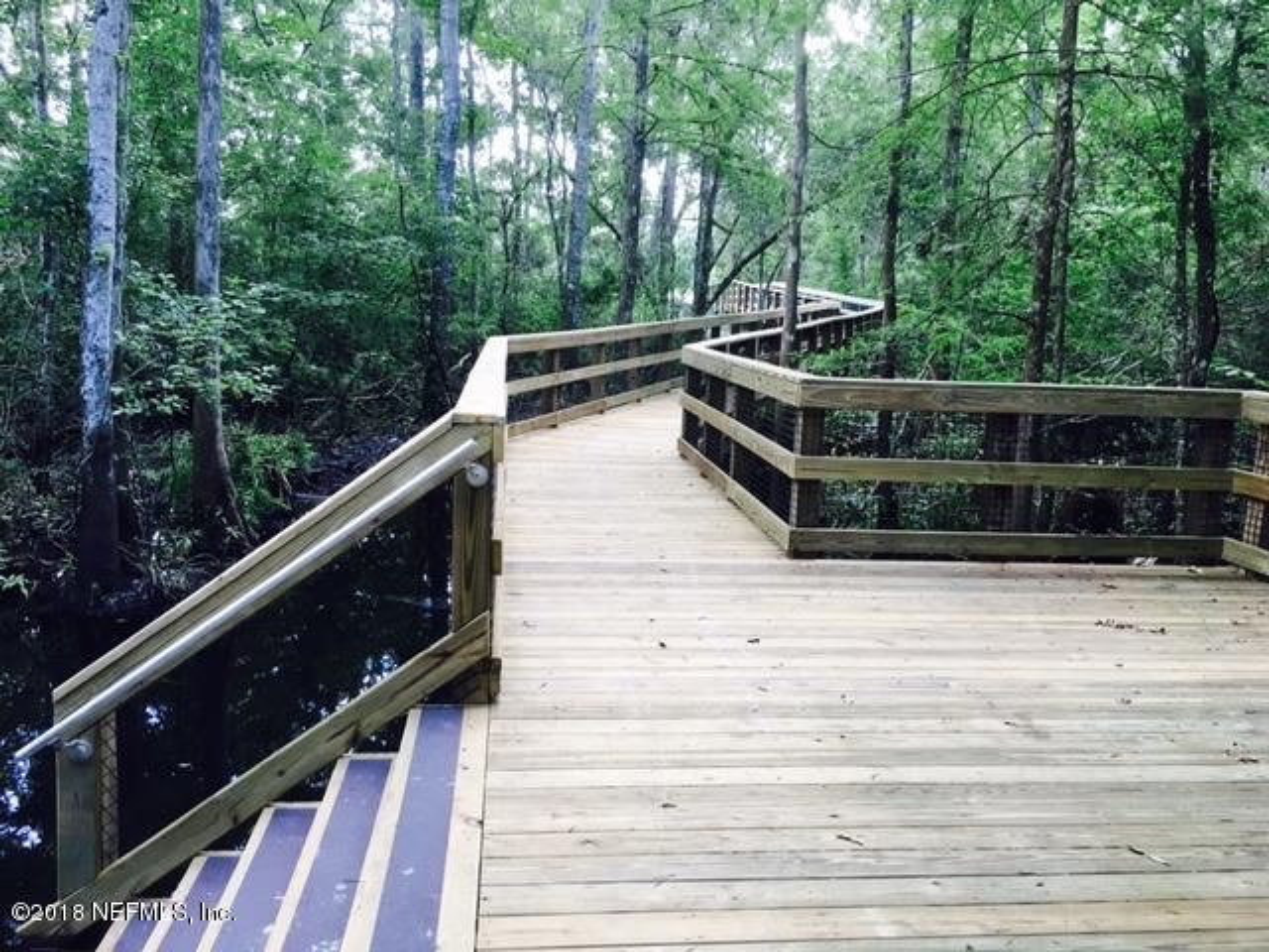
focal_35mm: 29
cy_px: 476
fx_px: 1063
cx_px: 634
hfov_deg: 61.7
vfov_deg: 48.2
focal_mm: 4.15
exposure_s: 1/30
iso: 25
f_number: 2.2
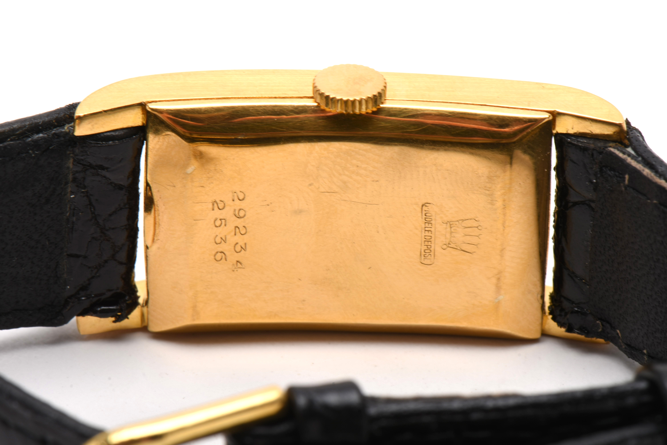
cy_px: 222
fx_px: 2362
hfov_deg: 16.1
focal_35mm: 128
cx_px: 334
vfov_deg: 10.8
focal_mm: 85
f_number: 22
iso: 100
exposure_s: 1/100
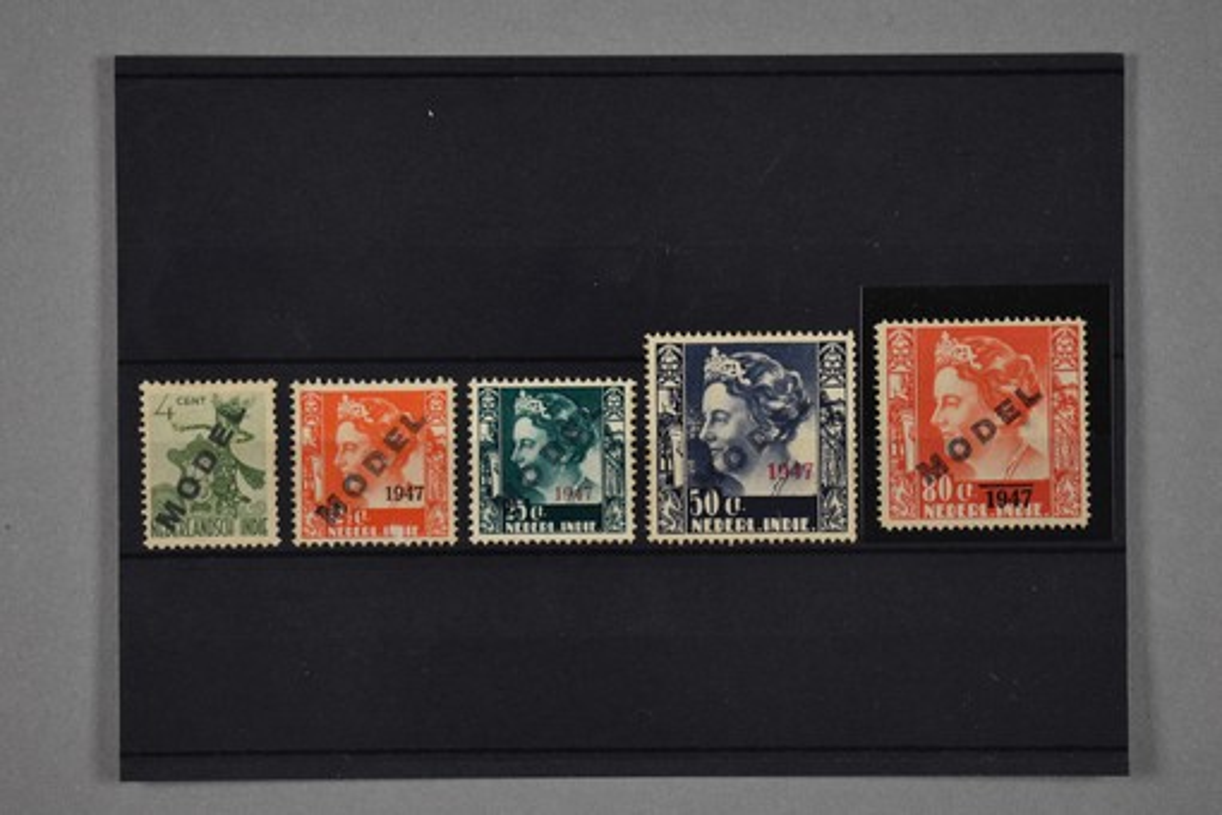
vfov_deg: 19.7
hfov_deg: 29.2
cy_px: 408
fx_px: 2342
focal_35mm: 69
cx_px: 611
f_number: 5.3
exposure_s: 1/80
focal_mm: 46
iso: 100
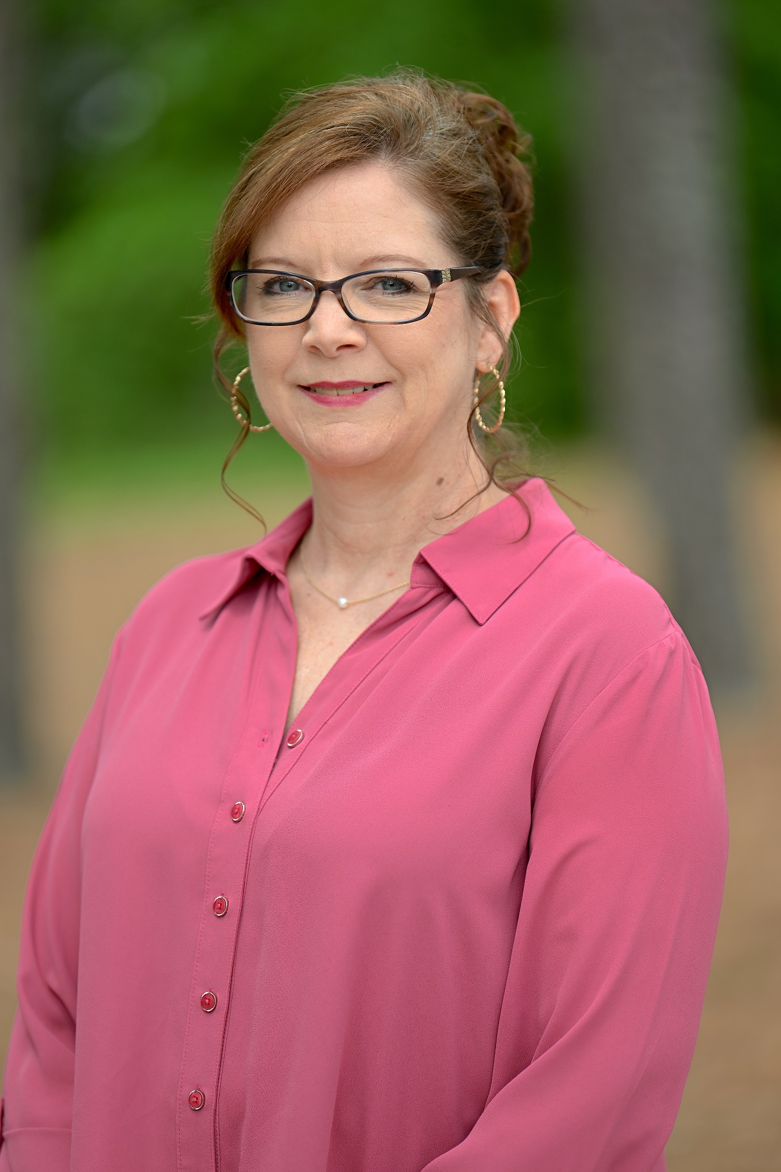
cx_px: 390
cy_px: 586
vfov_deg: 11.1
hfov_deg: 7.4
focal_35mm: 185
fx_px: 6020
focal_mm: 185
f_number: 2.8
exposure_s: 1/250
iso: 80
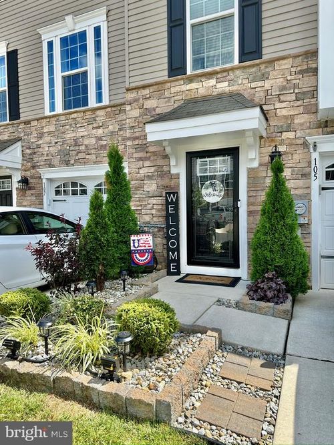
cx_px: 167
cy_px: 222
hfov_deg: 56.8
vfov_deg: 71.6
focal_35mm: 24
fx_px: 309
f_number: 1.78
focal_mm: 6.86
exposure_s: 1/1988
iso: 80
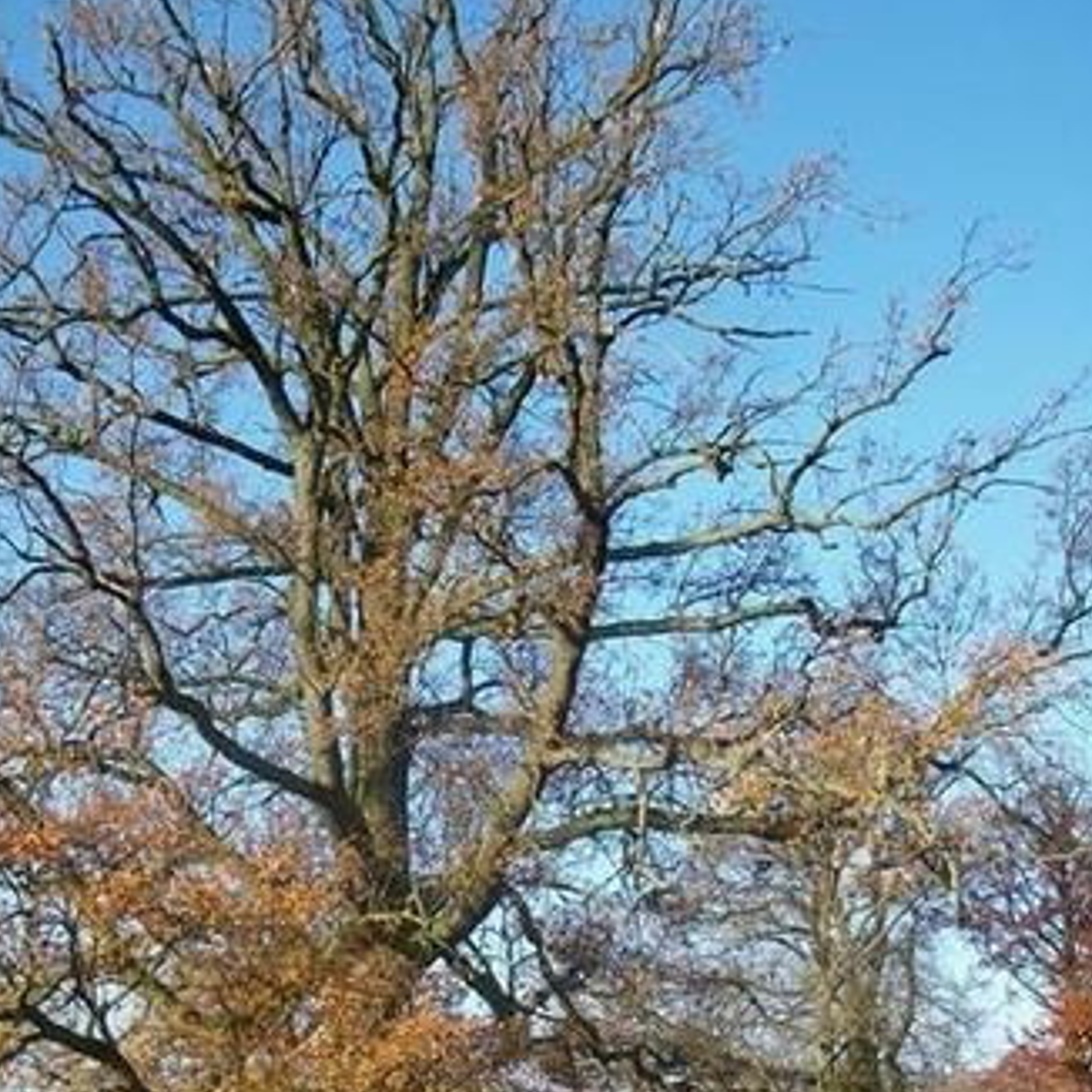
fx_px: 1856
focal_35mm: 52
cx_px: 476
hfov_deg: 32.7
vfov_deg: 32.5
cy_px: 724
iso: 80
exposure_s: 1/640
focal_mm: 5.7
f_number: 2.9
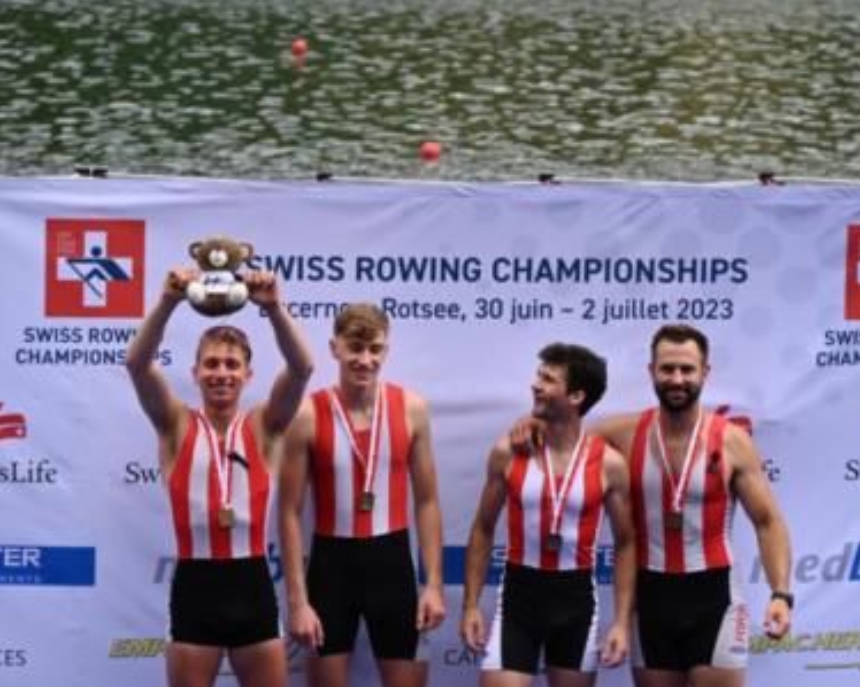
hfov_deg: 10.6
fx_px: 4631
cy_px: 379
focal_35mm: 182
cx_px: 536
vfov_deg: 8.5
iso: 280
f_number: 6.3
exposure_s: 1/500
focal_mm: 145
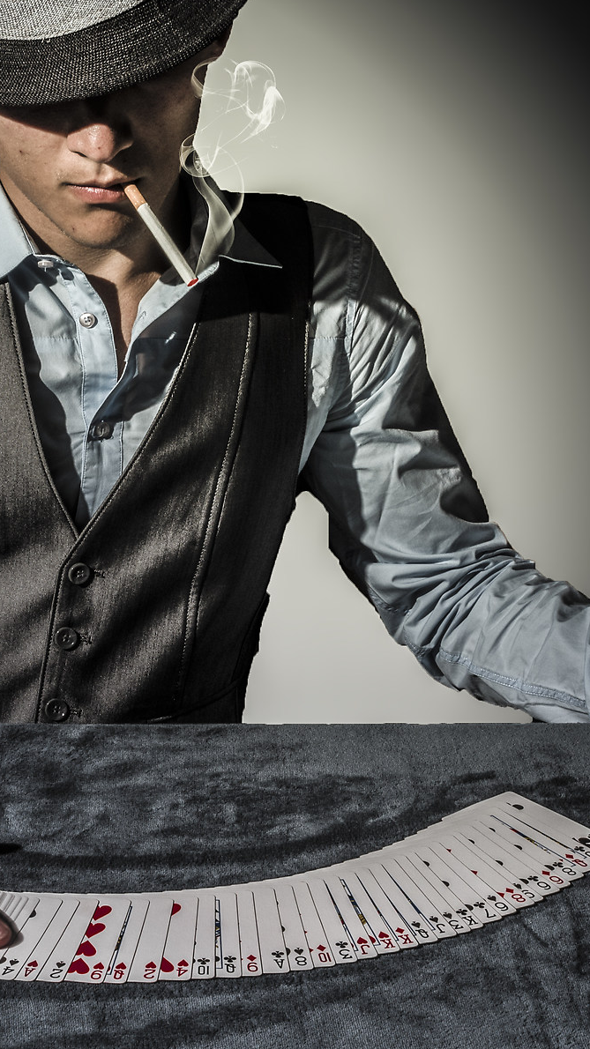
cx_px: 101
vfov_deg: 28.6
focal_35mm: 74
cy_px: 561
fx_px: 2059
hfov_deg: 16.2
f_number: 22
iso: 50
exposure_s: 1/60
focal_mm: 35
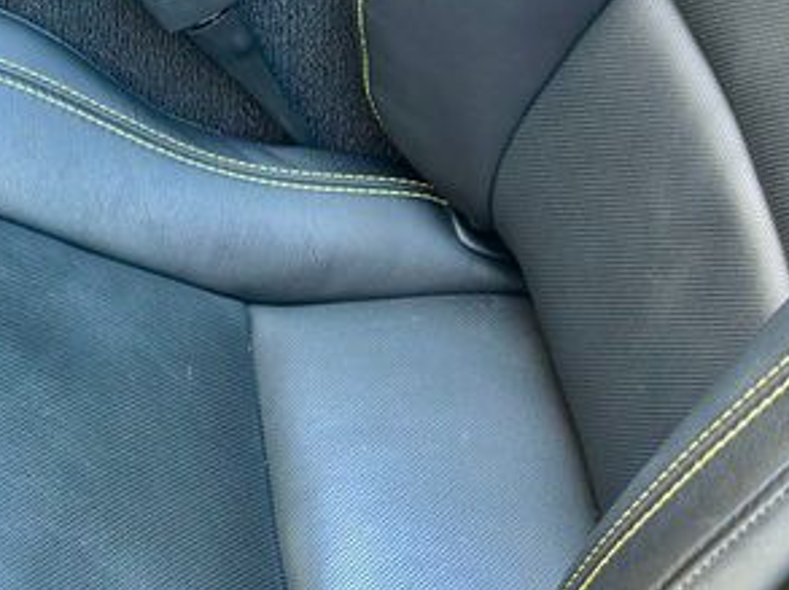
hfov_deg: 18.4
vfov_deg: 13.9
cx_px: 46
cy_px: 525
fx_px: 2390
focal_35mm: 105
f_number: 1.78
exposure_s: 1/71
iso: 125
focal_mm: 6.86
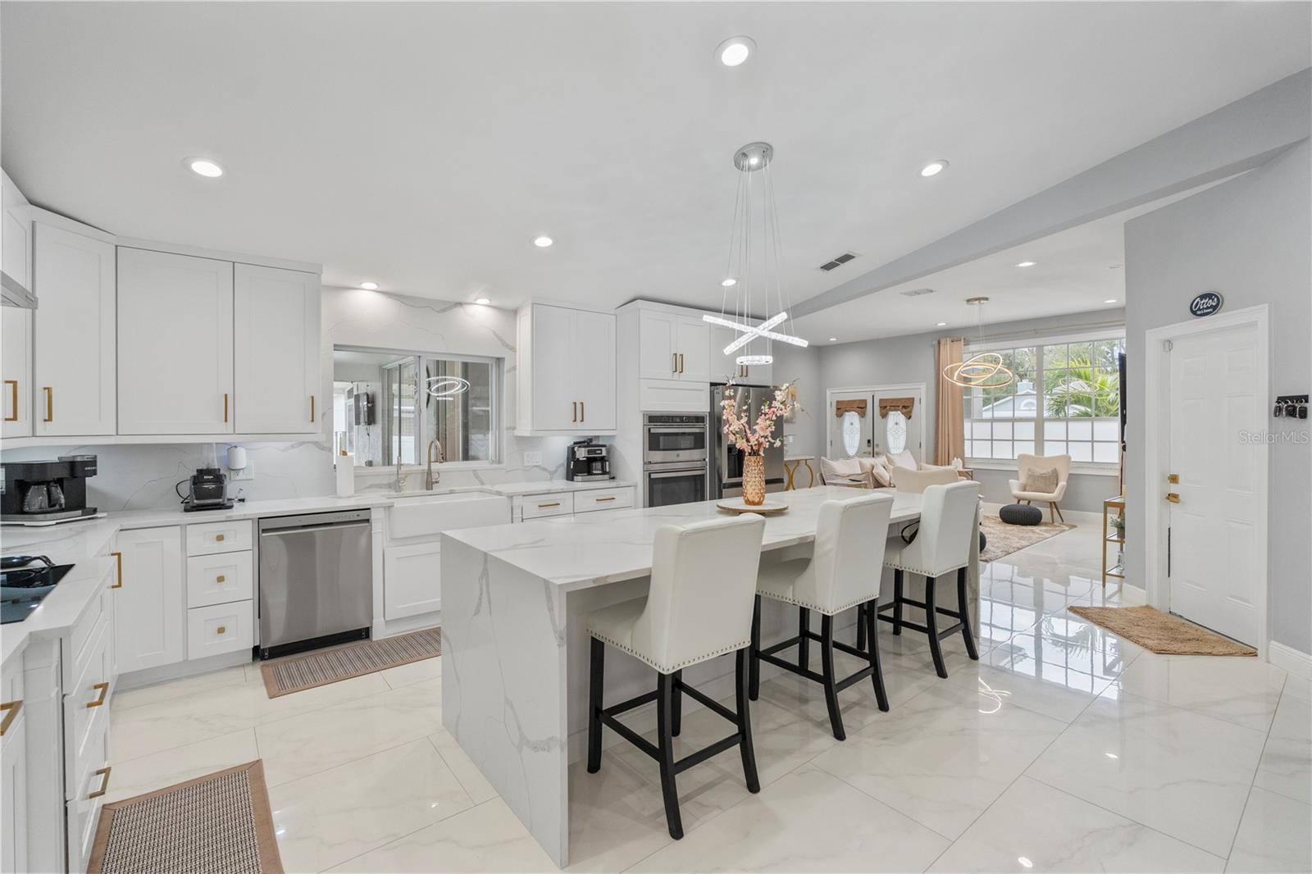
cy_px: 437
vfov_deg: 72.0
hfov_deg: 95.0
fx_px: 601
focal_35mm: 16
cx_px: 656
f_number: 4.5
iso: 1600
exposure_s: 1/500
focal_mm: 16.5
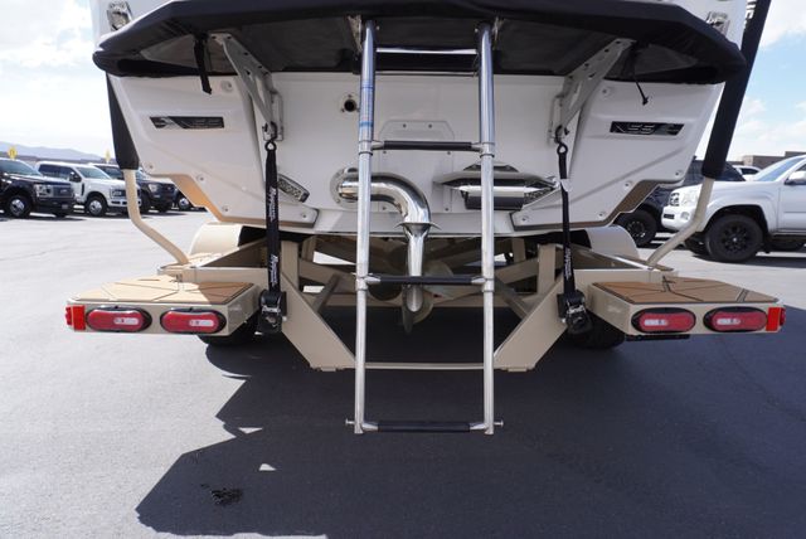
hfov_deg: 73.7
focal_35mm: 24
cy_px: 270
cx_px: 403
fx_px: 538
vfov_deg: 53.2
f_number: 6.3
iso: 100
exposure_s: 1/200
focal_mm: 16
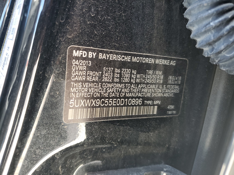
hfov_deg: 67.3
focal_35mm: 26
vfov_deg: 53.1
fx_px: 176
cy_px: 88
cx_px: 117
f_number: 1.5
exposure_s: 1/60.2
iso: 64
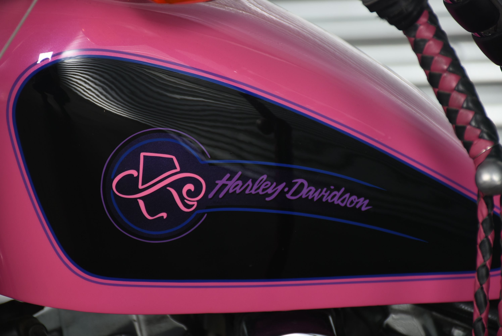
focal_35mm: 195
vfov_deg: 7.1
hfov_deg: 10.5
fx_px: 2721
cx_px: 251
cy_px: 168
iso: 250
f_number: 5.6
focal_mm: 130
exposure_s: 1/100
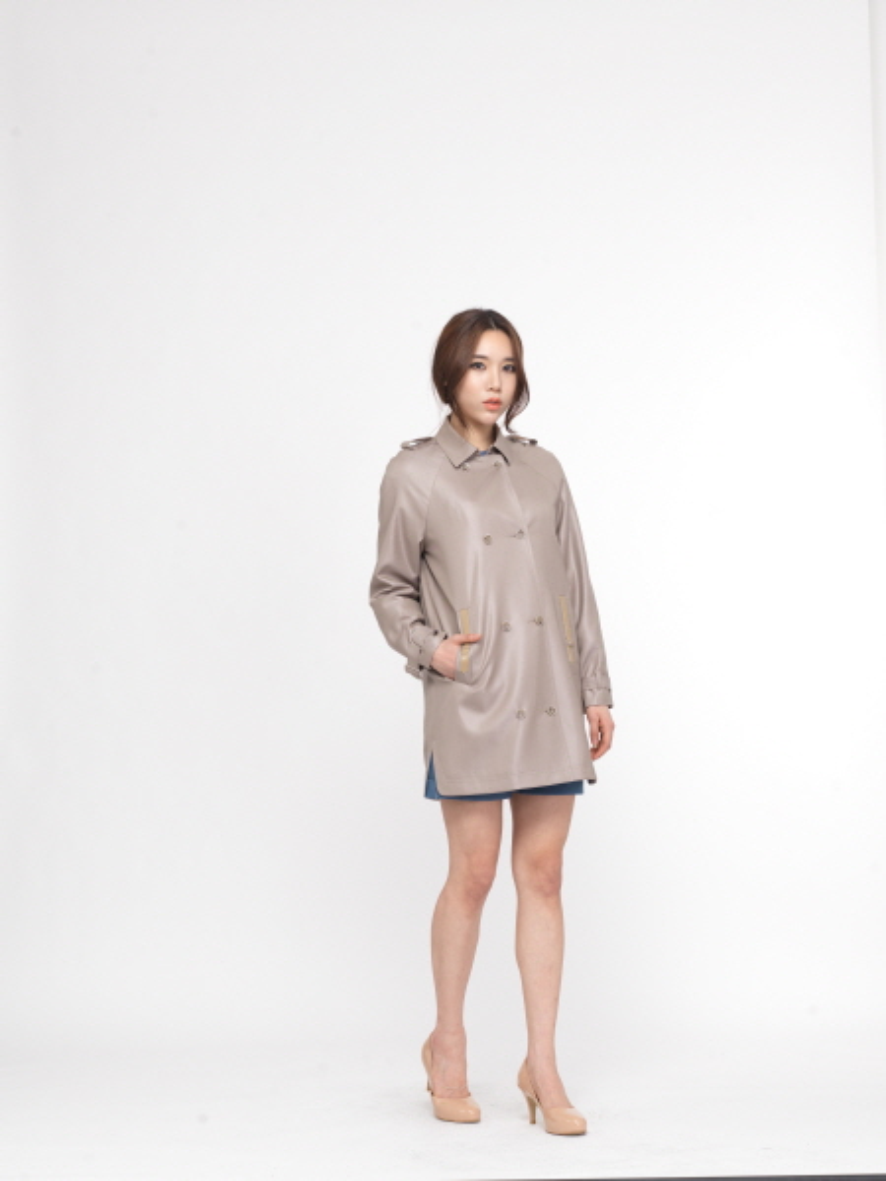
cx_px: 443
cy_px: 590
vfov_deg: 31.2
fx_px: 2116
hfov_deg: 23.7
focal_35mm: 62
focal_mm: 80
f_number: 9
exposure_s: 1/250
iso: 100
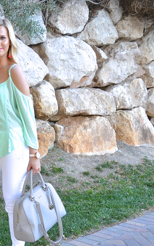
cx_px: -16
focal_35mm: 58
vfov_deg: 35.0
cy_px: 141
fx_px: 390
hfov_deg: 21.2
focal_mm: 20
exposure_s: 1/125
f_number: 5.6
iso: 400
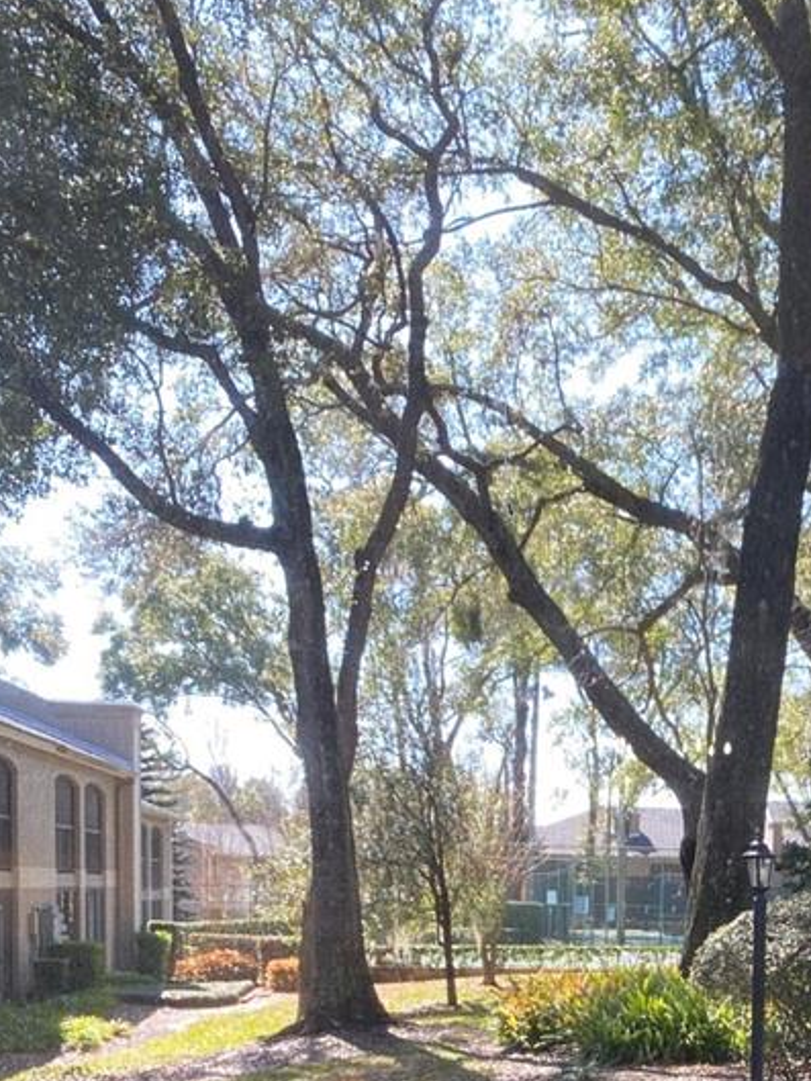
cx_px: 782
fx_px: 1842
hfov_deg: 23.9
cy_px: 1081
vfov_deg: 30.4
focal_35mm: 59
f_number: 1.8
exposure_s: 1/121
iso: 80
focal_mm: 4.25
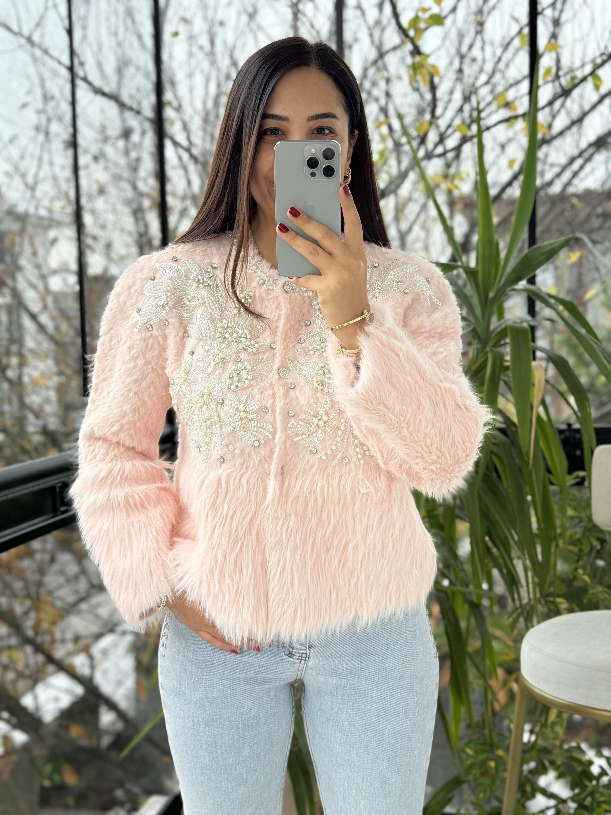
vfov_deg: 39.7
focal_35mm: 48
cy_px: 408
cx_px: 306
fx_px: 1130
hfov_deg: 30.3
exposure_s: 1/120
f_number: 1.78
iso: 100
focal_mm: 6.76
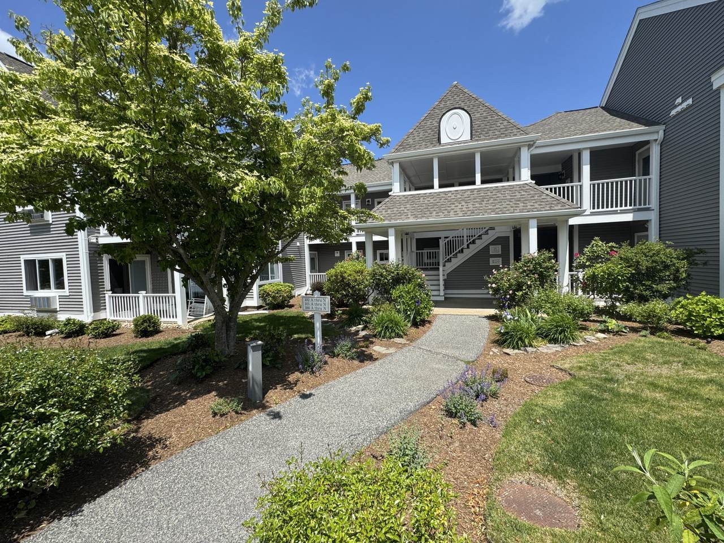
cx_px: 362
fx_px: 293
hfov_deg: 102.1
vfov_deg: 85.7
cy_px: 272
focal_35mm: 14
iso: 40
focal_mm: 2.22
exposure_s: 1/1256
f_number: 2.2
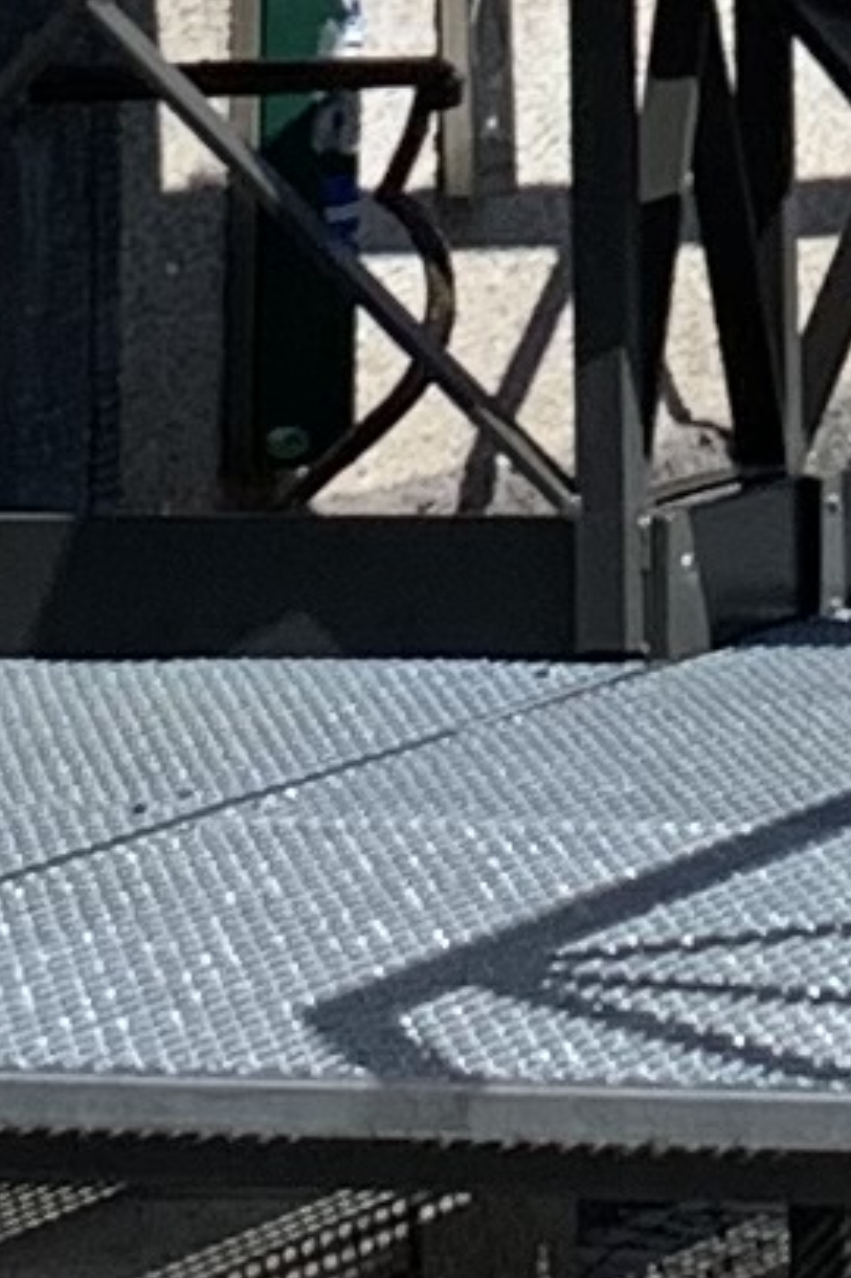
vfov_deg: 7.3
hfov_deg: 5.1
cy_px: -1661
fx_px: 9510
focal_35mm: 268
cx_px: 1171
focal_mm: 4.25
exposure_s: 1/2611
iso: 25
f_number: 1.8
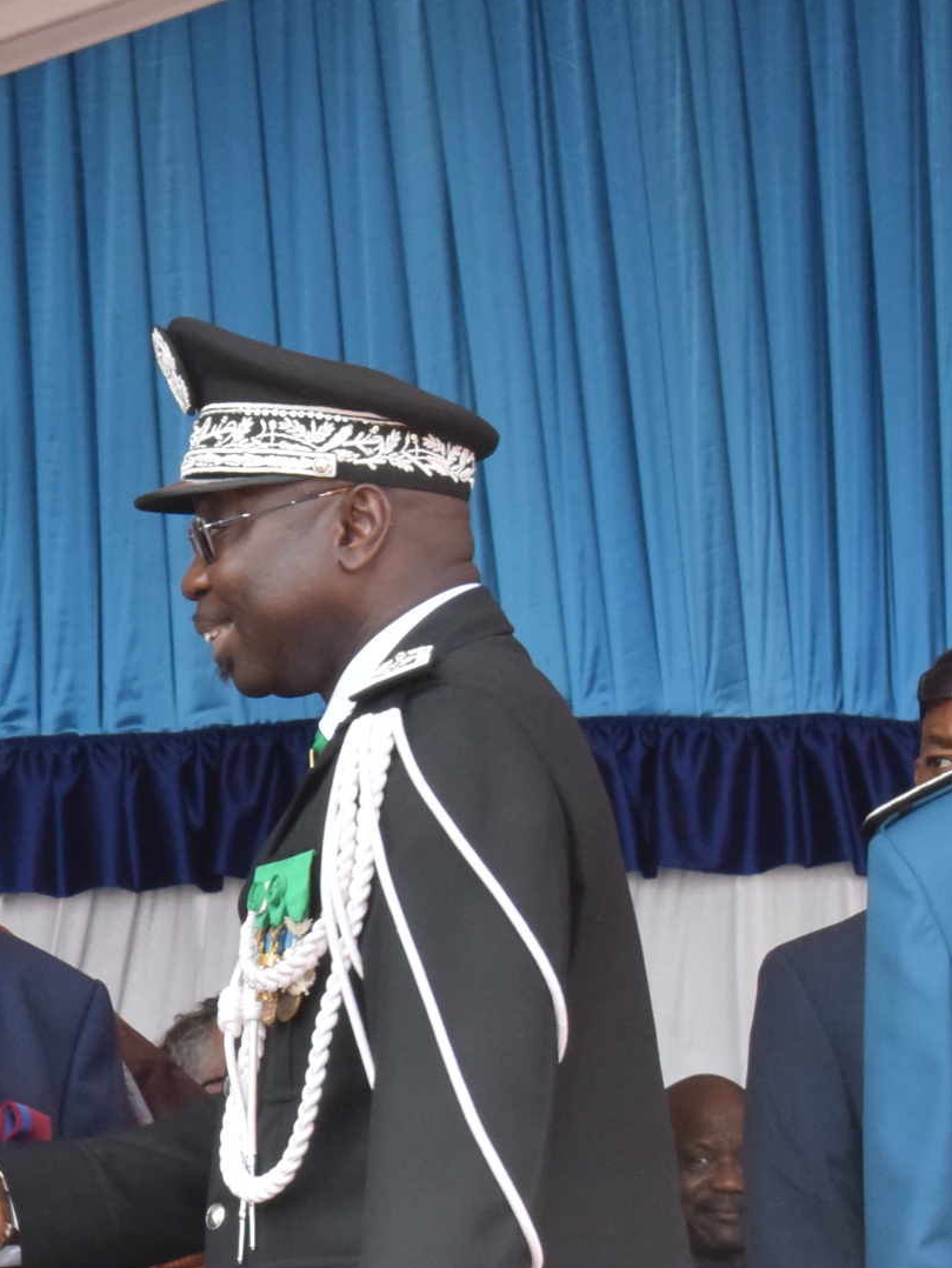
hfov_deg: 6.7
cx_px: -392
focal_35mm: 220
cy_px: 1056
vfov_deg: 9.0
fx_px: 8076
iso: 1250
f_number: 16
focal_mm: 55
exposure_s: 1/200
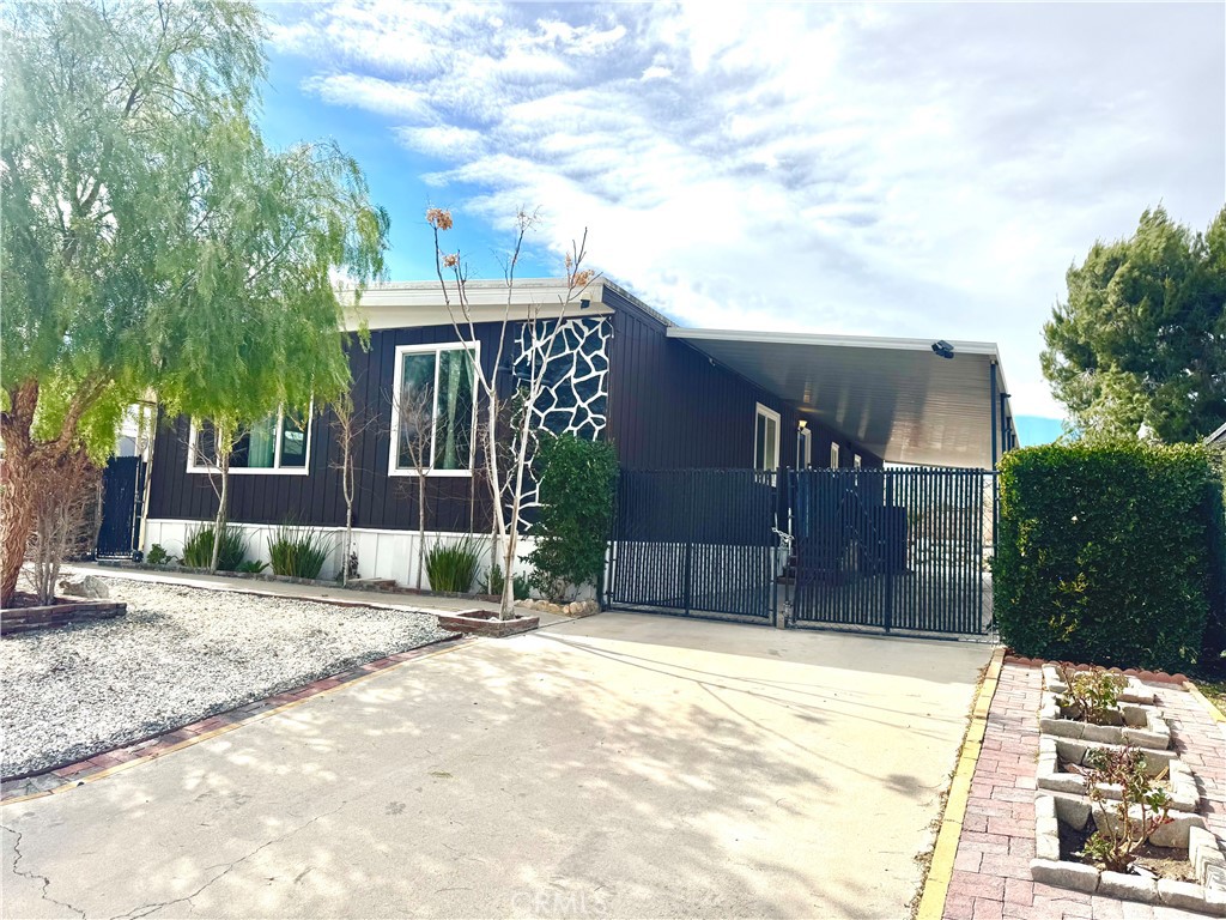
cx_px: 613
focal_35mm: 24
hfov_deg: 71.6
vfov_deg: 56.8
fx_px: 850
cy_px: 460
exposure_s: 1/9009
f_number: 1.78
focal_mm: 6.76
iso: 80
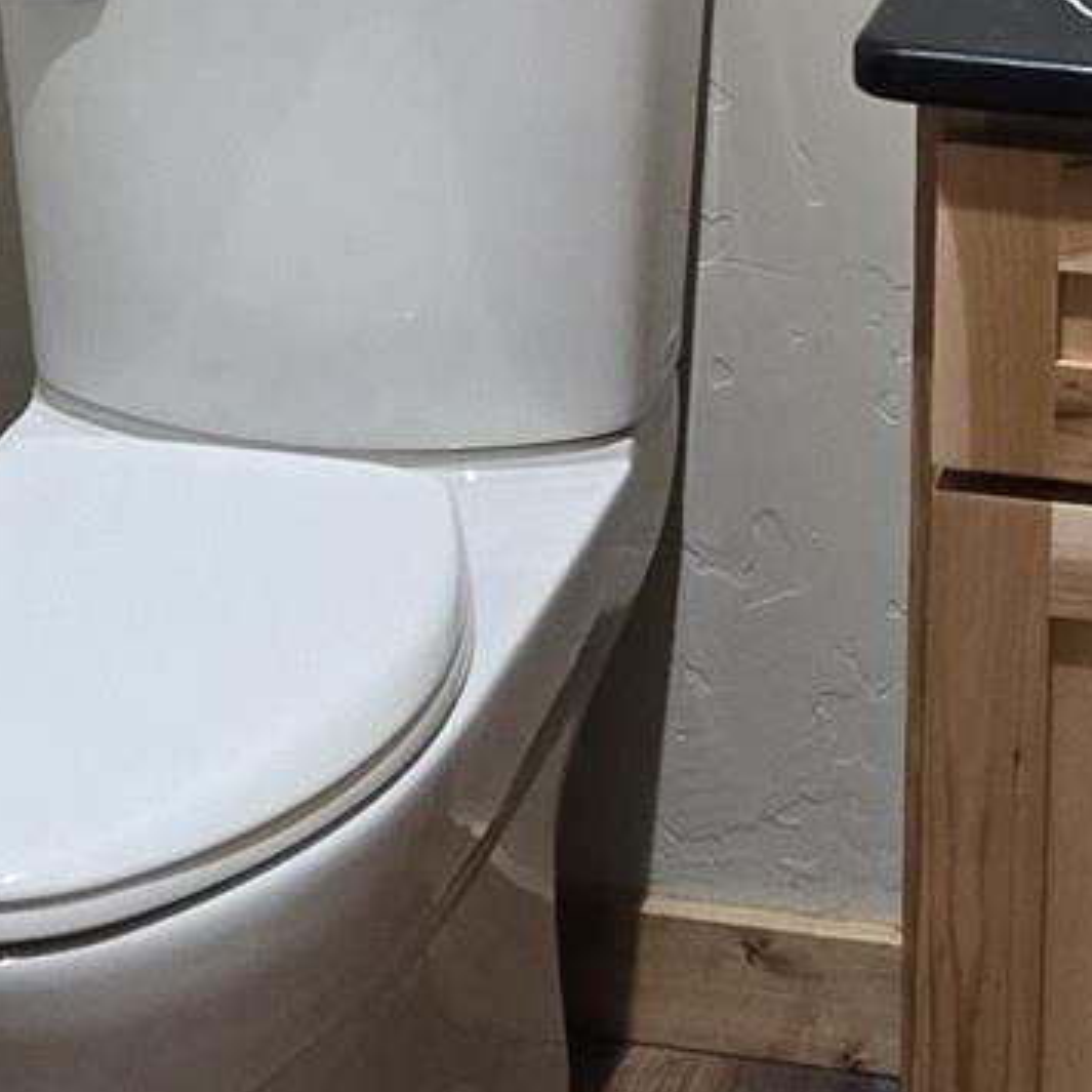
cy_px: -458
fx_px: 4711
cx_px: 911
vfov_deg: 12.7
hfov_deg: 13.1
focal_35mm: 132
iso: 640
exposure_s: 1/120
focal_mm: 5.4
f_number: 1.8
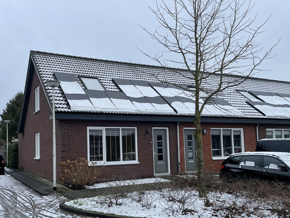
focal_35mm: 33
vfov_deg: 42.7
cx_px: 106
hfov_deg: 54.6
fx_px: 276
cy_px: 133
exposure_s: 1/836
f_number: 1.6
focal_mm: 4.2
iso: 32
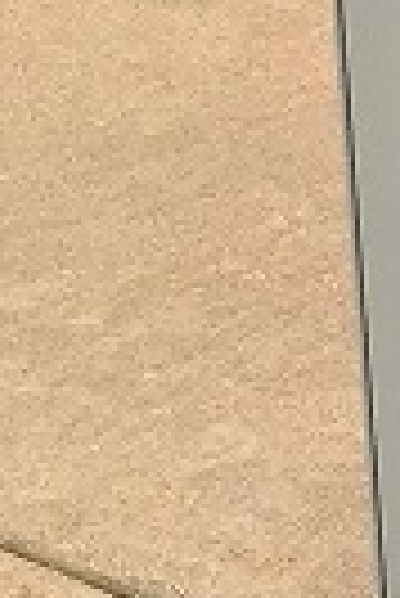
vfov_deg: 9.1
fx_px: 3757
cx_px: 1452
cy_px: 189
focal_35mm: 226
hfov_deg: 5.5
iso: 50
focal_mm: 4.15
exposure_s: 1/120
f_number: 2.2
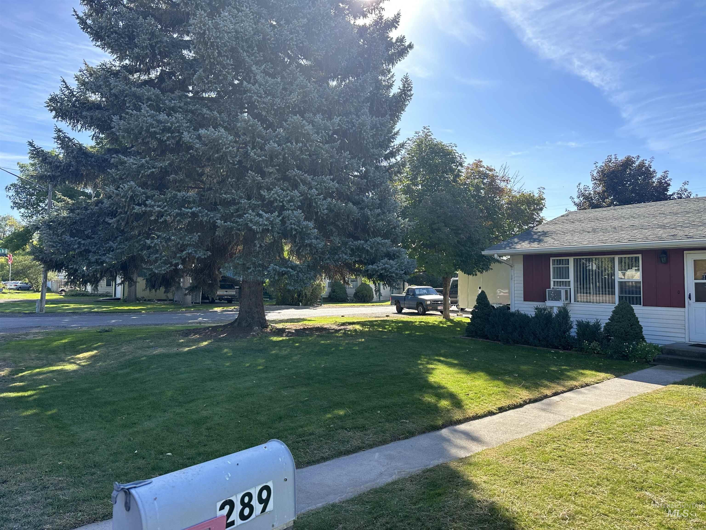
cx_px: 353
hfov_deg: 71.6
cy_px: 265
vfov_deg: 56.8
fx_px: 489
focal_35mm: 24
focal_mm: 6.86
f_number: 1.78
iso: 80
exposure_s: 1/1157
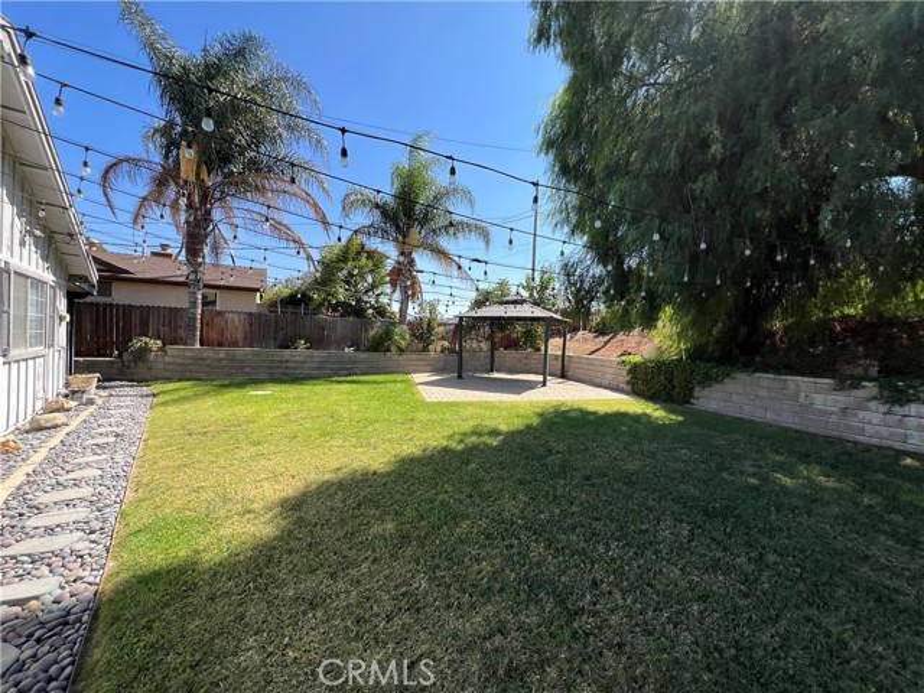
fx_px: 347
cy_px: 346
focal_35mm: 13
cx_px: 462
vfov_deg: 89.9
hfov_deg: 106.2
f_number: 1.8
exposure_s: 1/978
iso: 32
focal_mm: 1.57
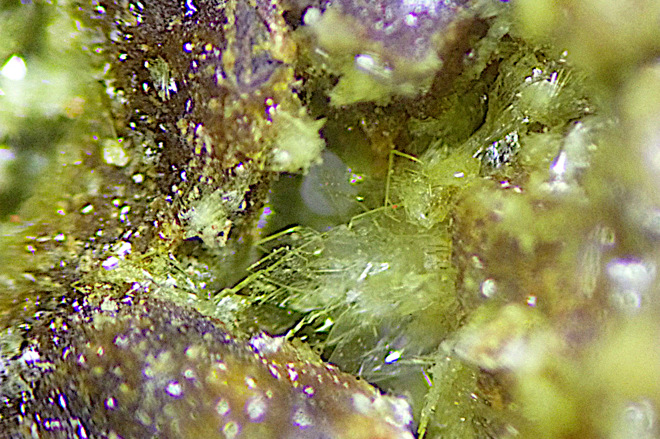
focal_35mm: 105
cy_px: 211
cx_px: 332
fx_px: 1924
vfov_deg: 13.0
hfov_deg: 19.5
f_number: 5.7
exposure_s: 1/50
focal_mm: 18
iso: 400
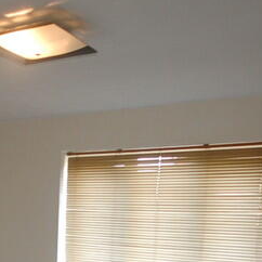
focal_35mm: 54
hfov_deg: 30.0
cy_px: 270
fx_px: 462
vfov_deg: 29.3
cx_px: 16
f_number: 4
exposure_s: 1/20
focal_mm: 10
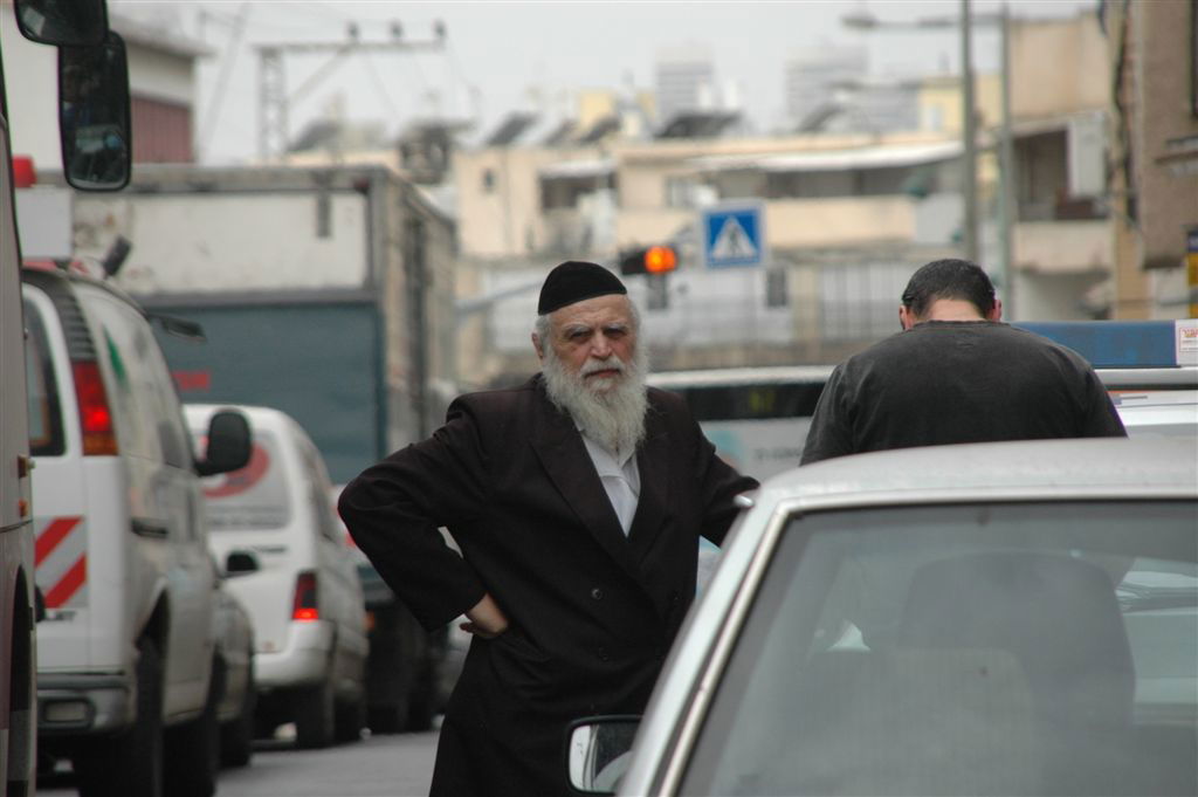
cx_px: 599
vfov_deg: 5.2
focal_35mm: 262
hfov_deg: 7.9
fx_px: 8728
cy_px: 398
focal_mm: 175
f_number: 6.3
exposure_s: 1/640
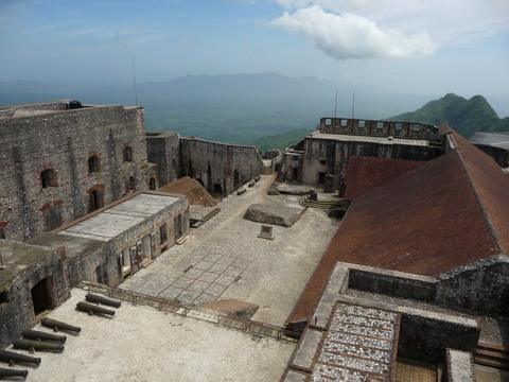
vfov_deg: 49.7
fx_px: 412
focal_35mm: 28
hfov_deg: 63.4
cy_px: 191
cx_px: 254
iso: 100
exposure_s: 1/320
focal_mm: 4.7
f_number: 8
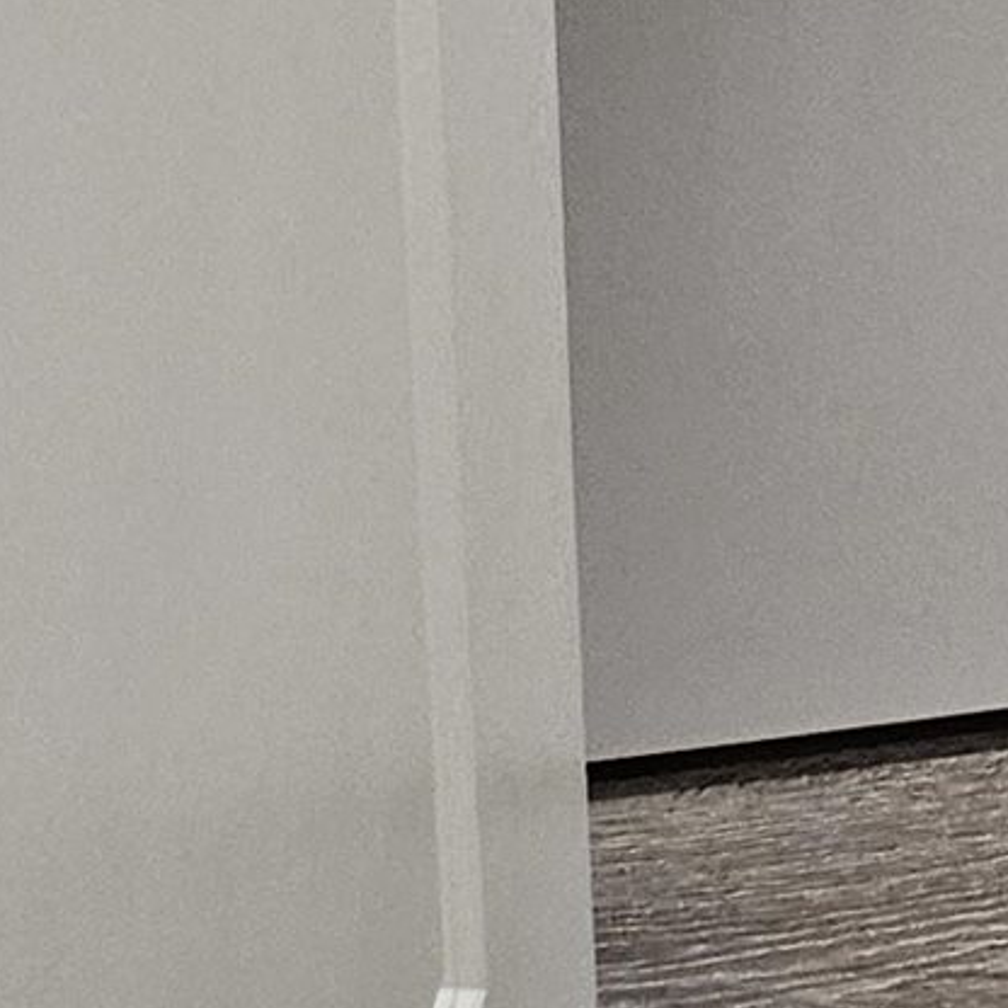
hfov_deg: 9.2
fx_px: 4942
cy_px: -1764
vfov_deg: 9.6
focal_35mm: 150
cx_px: 3048
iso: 400
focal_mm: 5.4
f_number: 1.8
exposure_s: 1/120
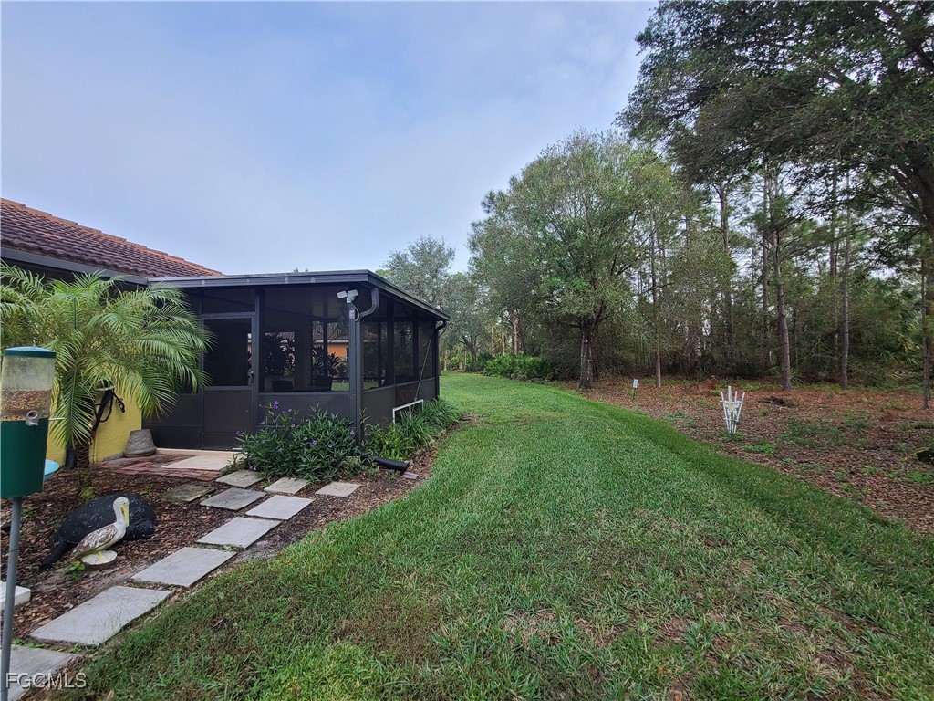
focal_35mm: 13
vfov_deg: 89.9
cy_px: 350
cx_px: 467
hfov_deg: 106.2
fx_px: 351
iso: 64
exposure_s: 1/531
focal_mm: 2.2
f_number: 2.2
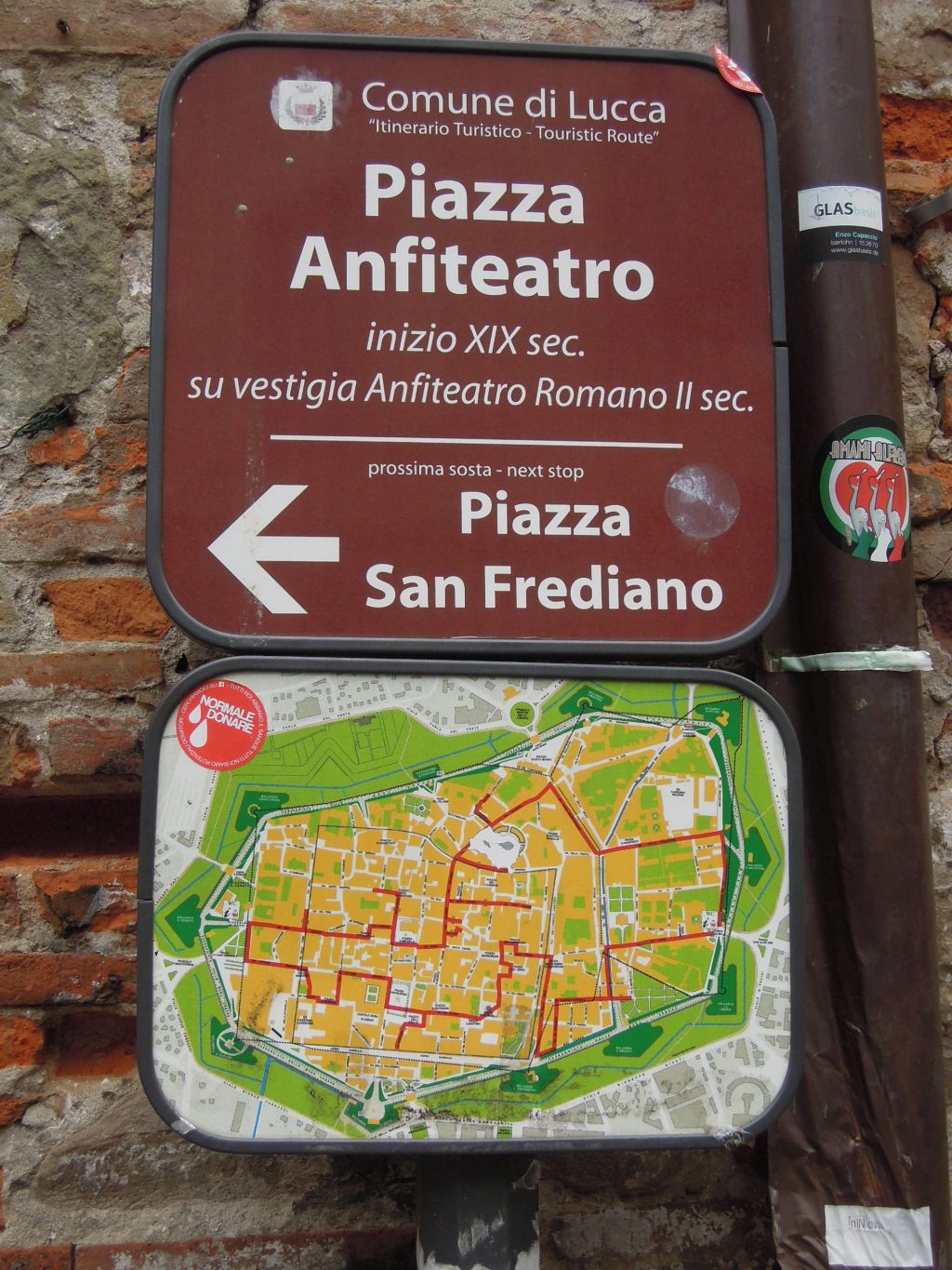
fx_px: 1650
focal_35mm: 45
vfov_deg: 42.1
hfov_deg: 32.2
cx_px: 476
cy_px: 635
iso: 160
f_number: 3.5
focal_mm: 8.1
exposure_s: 1/500
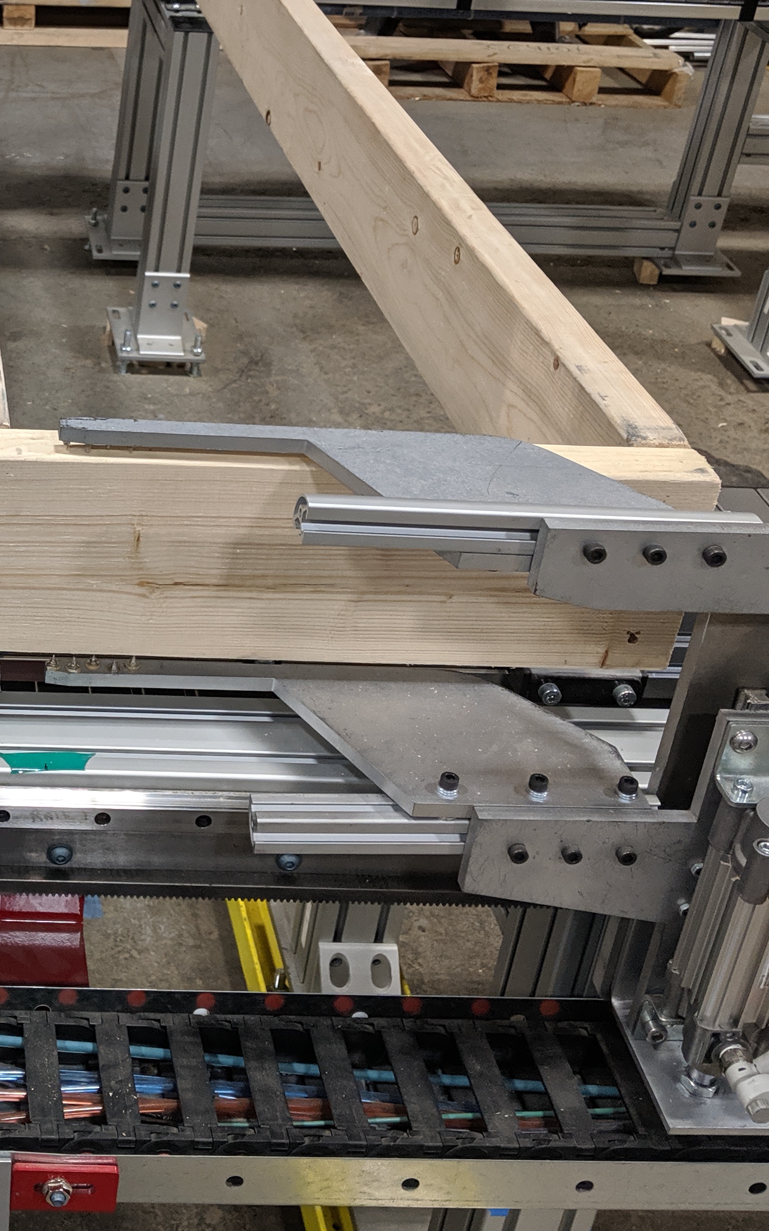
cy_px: 461
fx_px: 1710
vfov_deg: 39.3
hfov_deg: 23.7
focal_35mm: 51
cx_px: -88
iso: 179
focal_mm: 4.44
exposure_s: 1/120
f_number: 1.8
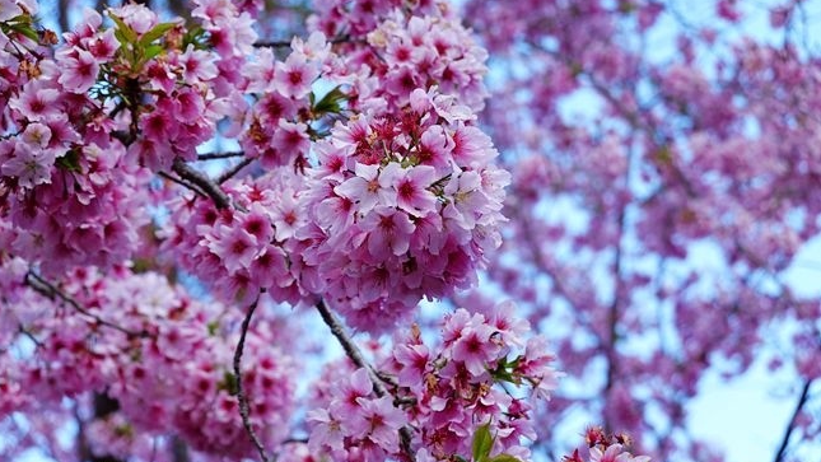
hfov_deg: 18.6
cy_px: 237
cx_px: 409
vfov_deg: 10.5
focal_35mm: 115
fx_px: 2504
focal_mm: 39.61
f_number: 4.5
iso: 125
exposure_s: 1/160
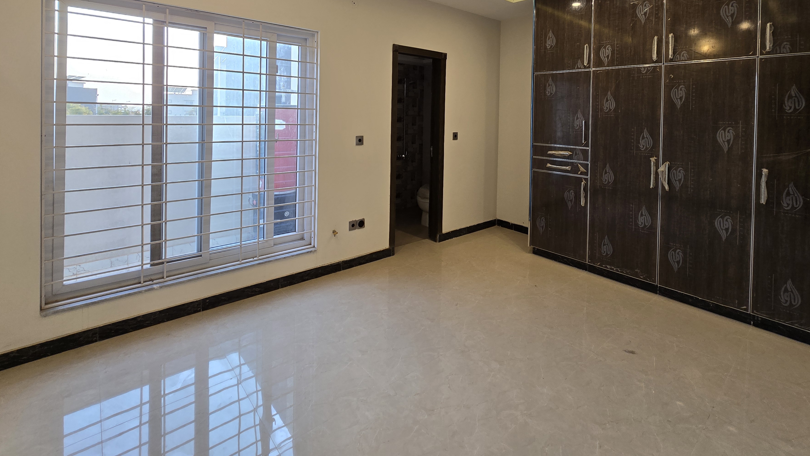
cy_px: 118
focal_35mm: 16
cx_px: 408
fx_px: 344
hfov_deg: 99.4
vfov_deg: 63.5
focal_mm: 2.2
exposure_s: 1/50
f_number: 2.2
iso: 50
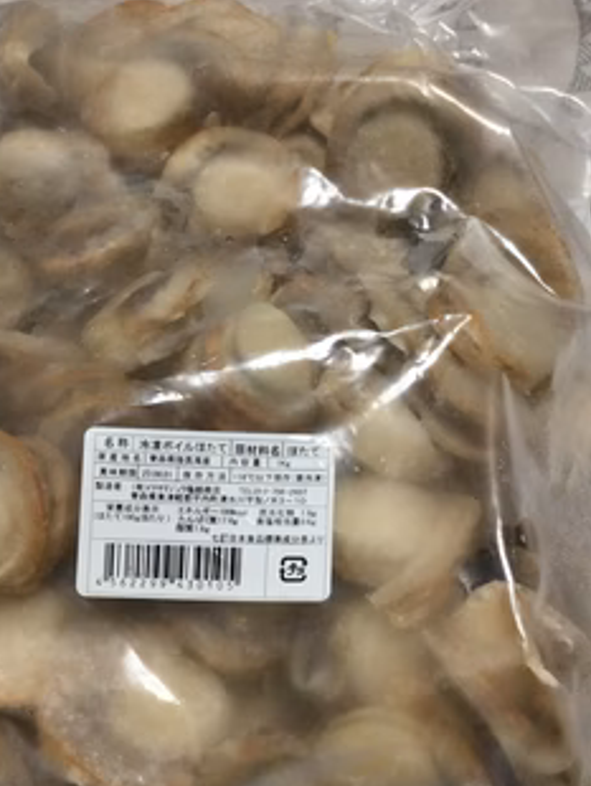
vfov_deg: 46.7
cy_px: 431
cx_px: 241
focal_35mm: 40
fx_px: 909
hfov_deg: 35.9
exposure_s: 1/30
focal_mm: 3.3
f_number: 2.4
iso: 80
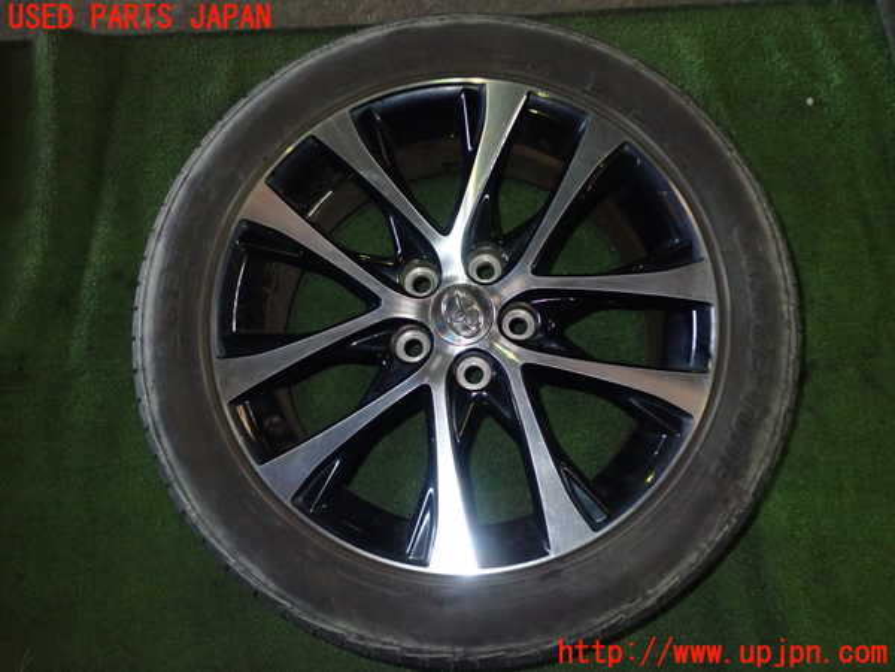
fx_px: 827
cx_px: 448
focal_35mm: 32
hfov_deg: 56.8
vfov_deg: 44.2
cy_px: 336
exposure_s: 1/30
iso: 800
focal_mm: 5.79
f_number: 7.1
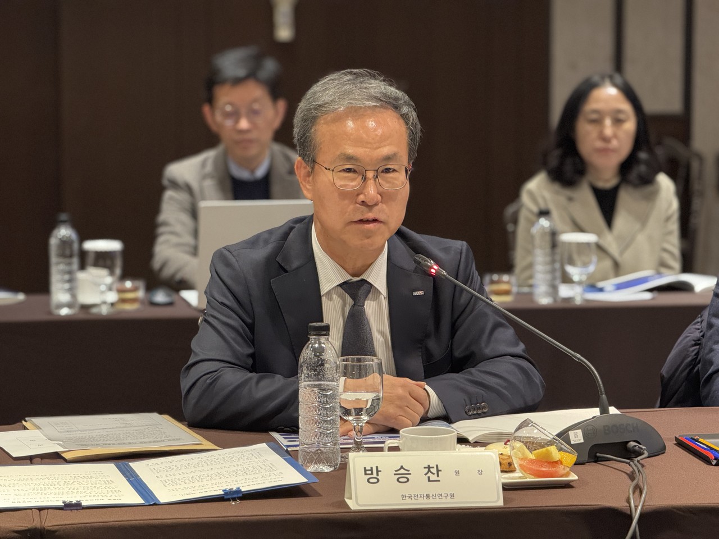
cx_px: 360
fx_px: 2492
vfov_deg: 12.3
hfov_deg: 16.4
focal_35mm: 120
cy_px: 270
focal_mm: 15.66
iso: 800
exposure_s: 1/40
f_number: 2.8
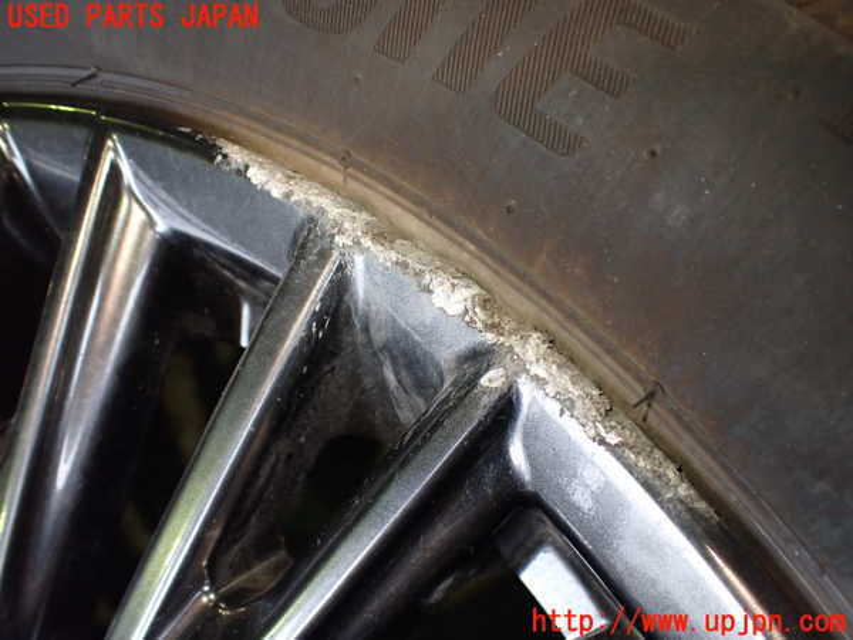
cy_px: 320
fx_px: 739
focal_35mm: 30
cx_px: 426
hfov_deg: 60.0
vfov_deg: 46.8
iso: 500
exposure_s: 1/125
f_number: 2.3
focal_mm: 5.4
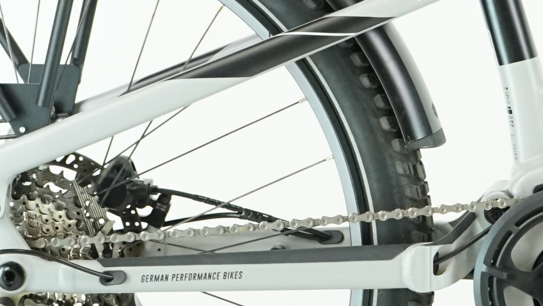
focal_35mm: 272
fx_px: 3916
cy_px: -58
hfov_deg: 7.8
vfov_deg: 4.5
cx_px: 757
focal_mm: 61
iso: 2500
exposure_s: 1/200
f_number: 5.6
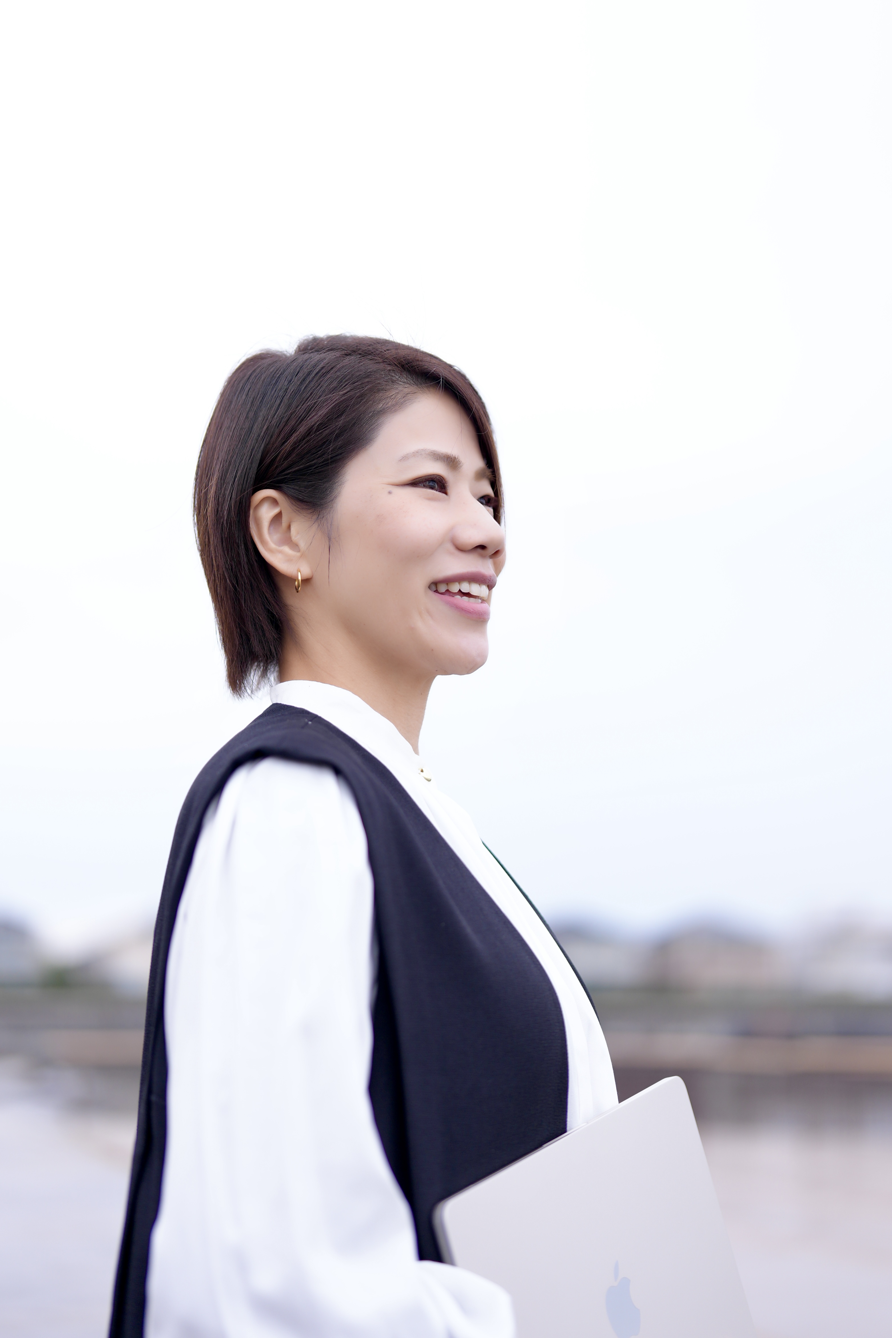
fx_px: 2230
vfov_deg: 33.3
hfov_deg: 22.6
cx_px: 420
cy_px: 550
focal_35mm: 60
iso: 160
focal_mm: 50
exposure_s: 1/2000
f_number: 1.4
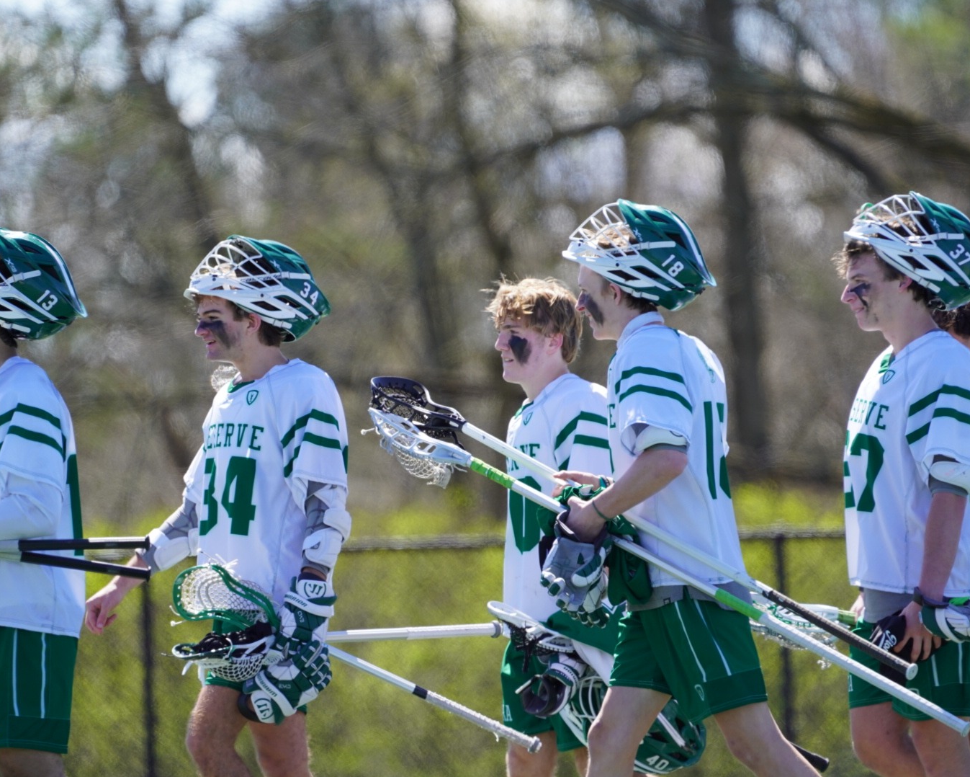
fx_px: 19410
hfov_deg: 2.9
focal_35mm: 676
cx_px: 436
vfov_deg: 2.3
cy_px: 388
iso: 320
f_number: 6.3
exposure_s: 1/500
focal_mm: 600
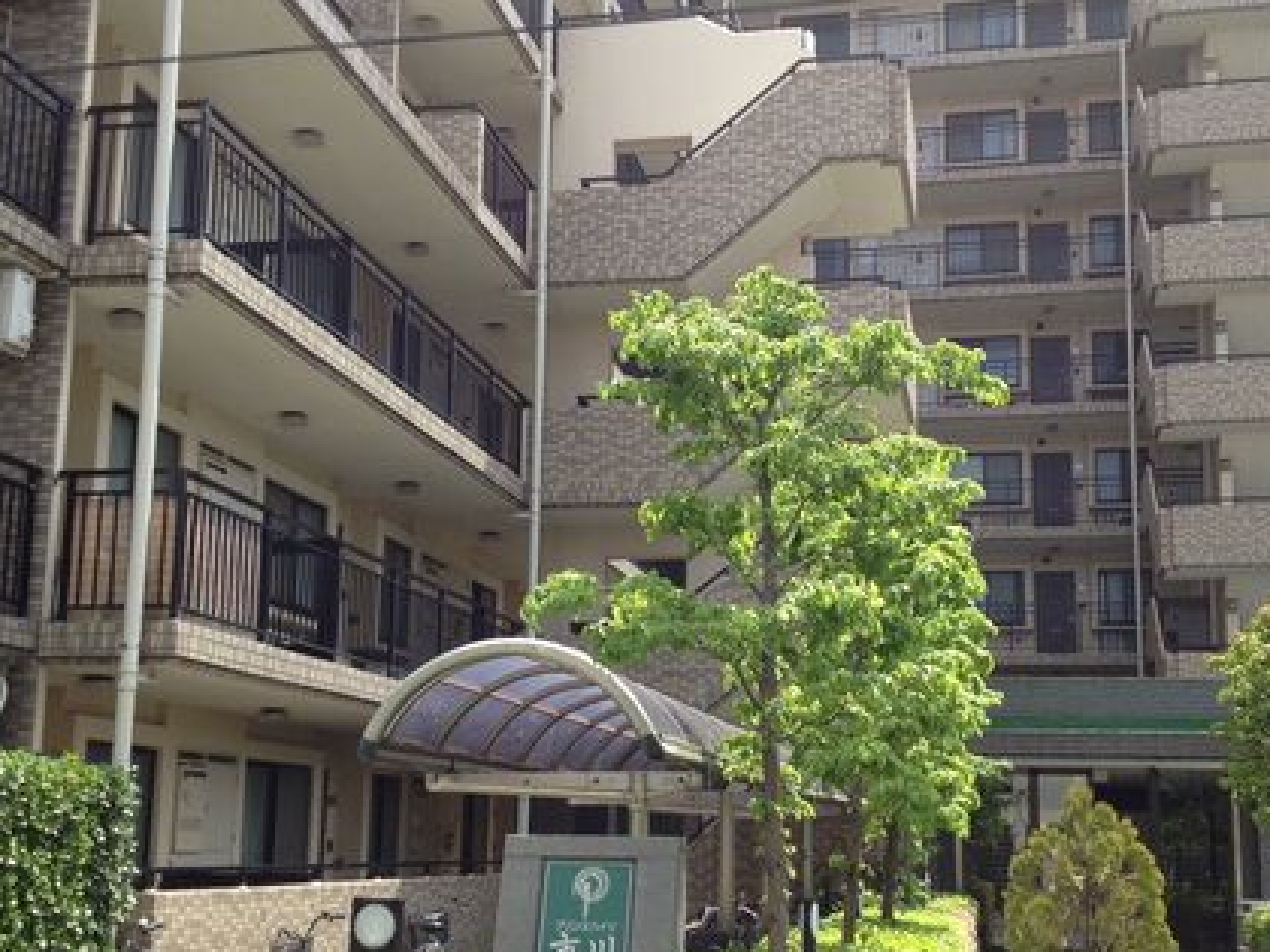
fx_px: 1834
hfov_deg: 38.2
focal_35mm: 50
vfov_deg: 29.1
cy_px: 535
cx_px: 683
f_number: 2.4
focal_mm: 4.28
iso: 50
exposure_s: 1/642
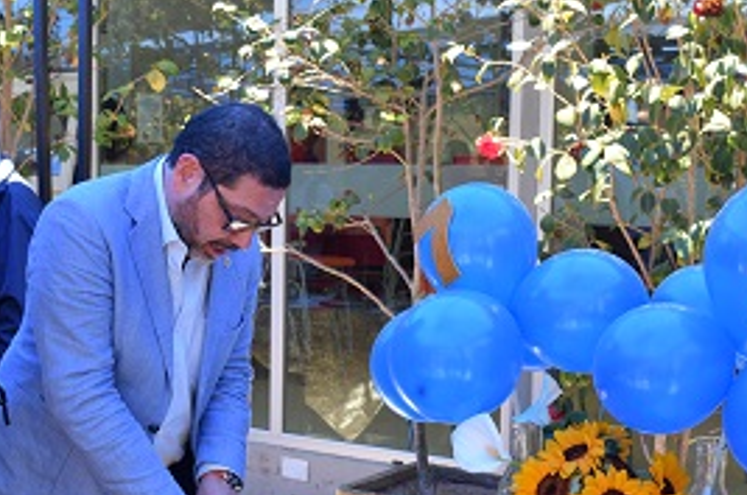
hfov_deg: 33.5
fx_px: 1239
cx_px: 304
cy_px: 343
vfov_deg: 22.5
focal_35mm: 60
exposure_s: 1/160
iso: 400
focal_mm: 25
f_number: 6.3
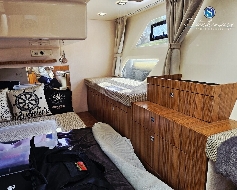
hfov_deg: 70.2
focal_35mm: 24
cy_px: 95
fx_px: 168
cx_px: 114
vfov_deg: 58.8
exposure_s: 1/60.2
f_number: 1.8
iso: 125
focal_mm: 5.4
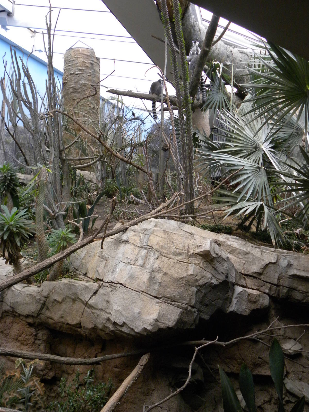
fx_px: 393
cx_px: 154
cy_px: 206
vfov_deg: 55.4
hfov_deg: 42.9
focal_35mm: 33
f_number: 2.8
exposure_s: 1/74.7
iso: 257
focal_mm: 5.9
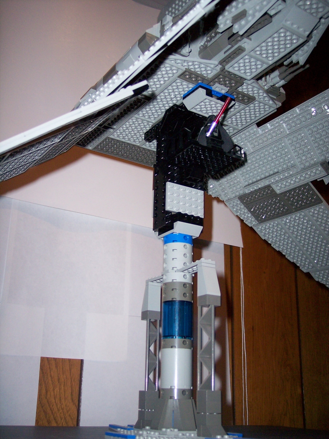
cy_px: 220
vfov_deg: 47.9
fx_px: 494
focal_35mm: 39
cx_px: 164
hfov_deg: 36.8
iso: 200
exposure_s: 1/60
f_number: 2.8
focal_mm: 8
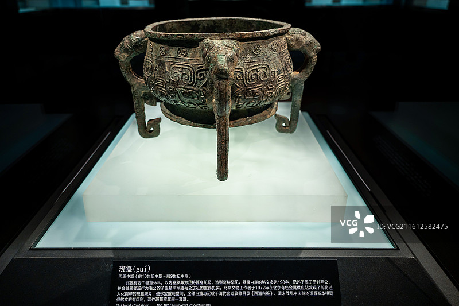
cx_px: 230
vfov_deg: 53.1
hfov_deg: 73.8
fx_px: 306
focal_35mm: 24
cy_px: 153
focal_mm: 24
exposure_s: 1/25
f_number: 4
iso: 360
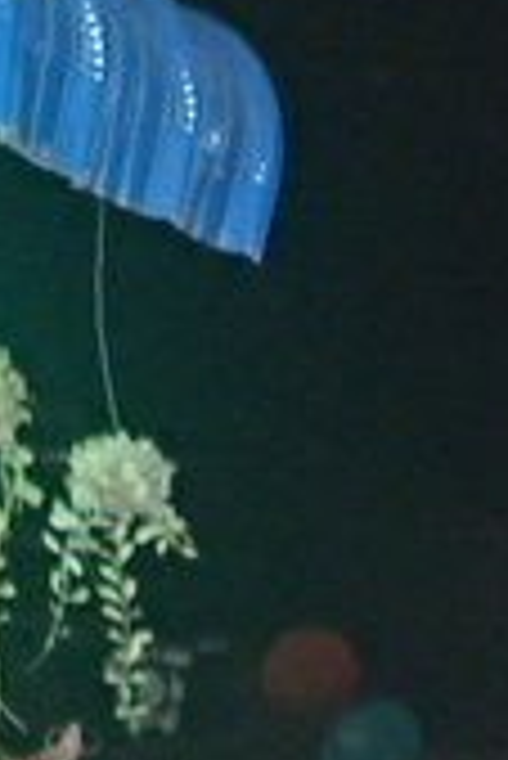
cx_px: 1205
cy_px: 1282
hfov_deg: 9.9
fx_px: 2598
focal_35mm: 123
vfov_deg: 14.9
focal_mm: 4.5
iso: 800
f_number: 2
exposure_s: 1/30
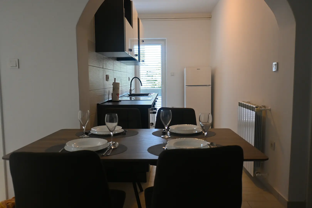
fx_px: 253
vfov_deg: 44.6
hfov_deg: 63.2
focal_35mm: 29
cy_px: 104
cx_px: 156
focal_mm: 19.5
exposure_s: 1/125
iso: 800
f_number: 3.8
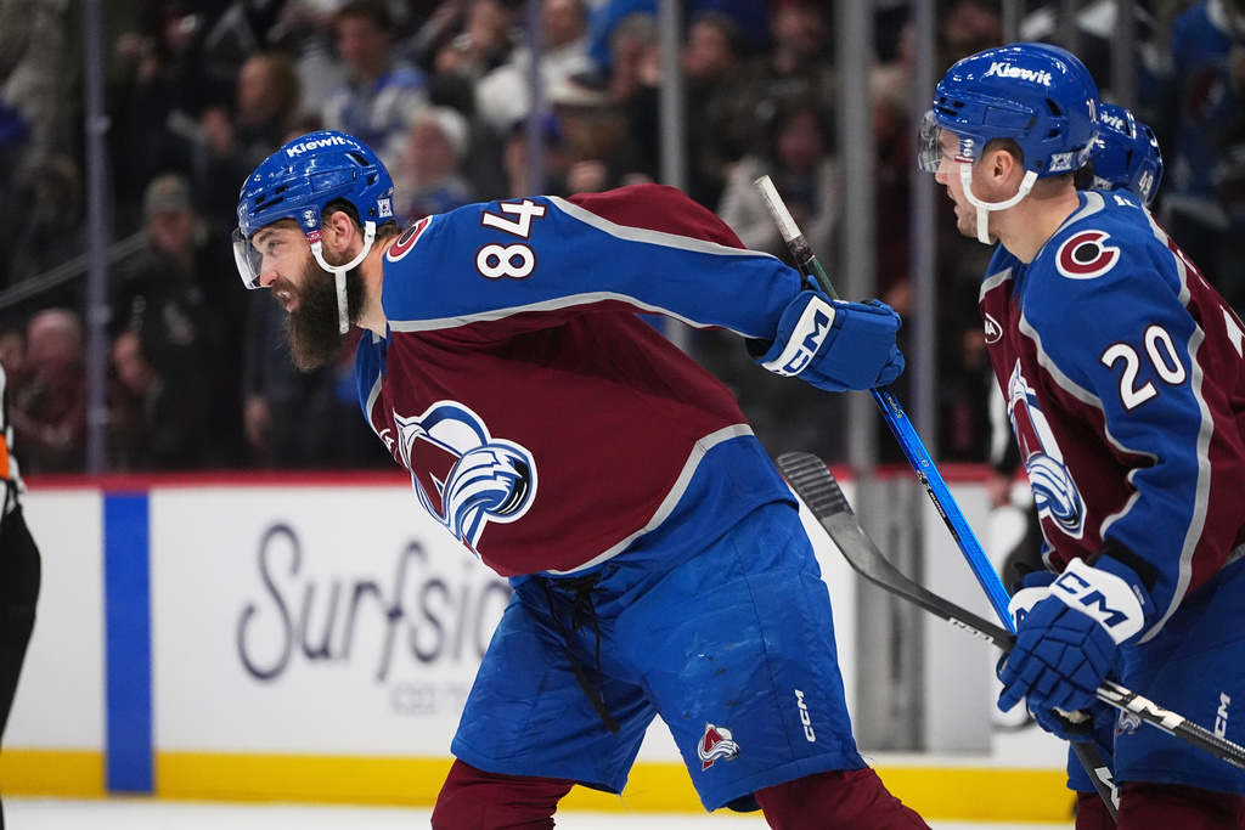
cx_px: 622
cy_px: 415
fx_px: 12105
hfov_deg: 5.9
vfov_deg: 3.9
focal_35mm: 350
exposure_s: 1/2000
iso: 6400
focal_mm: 350
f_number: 5.6
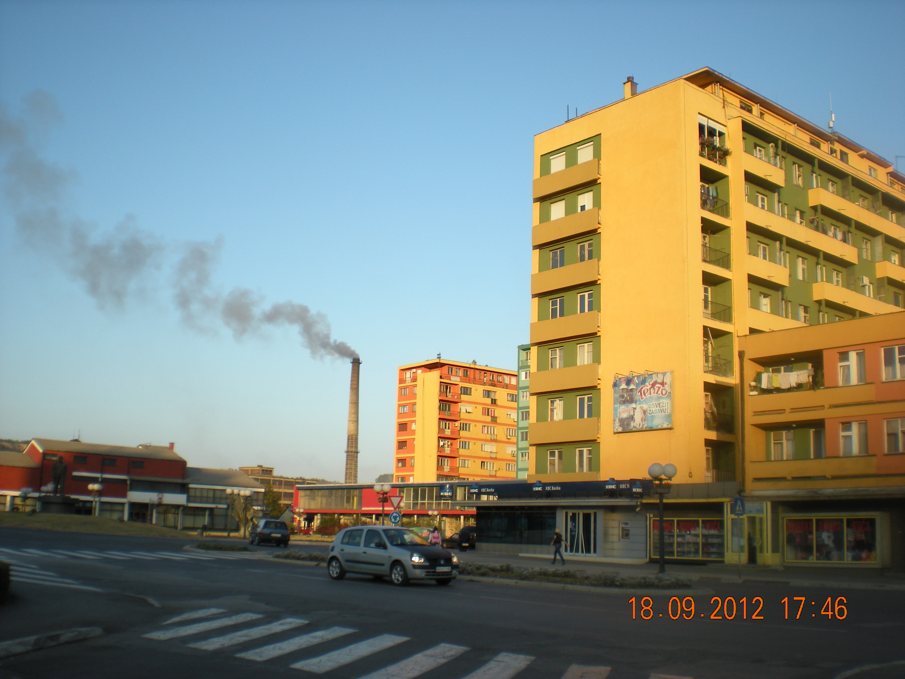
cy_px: 340
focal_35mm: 38
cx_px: 452
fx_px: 993
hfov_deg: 49.0
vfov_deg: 37.7
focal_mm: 6.3
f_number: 4.6
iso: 64
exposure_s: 1/187
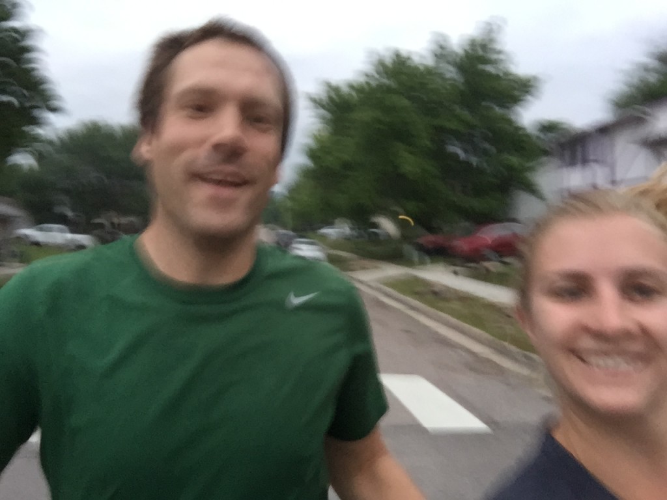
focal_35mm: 31
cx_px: 334
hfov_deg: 58.4
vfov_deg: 45.4
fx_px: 597
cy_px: 250
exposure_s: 1/30
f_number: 2.2
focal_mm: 2.65
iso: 80
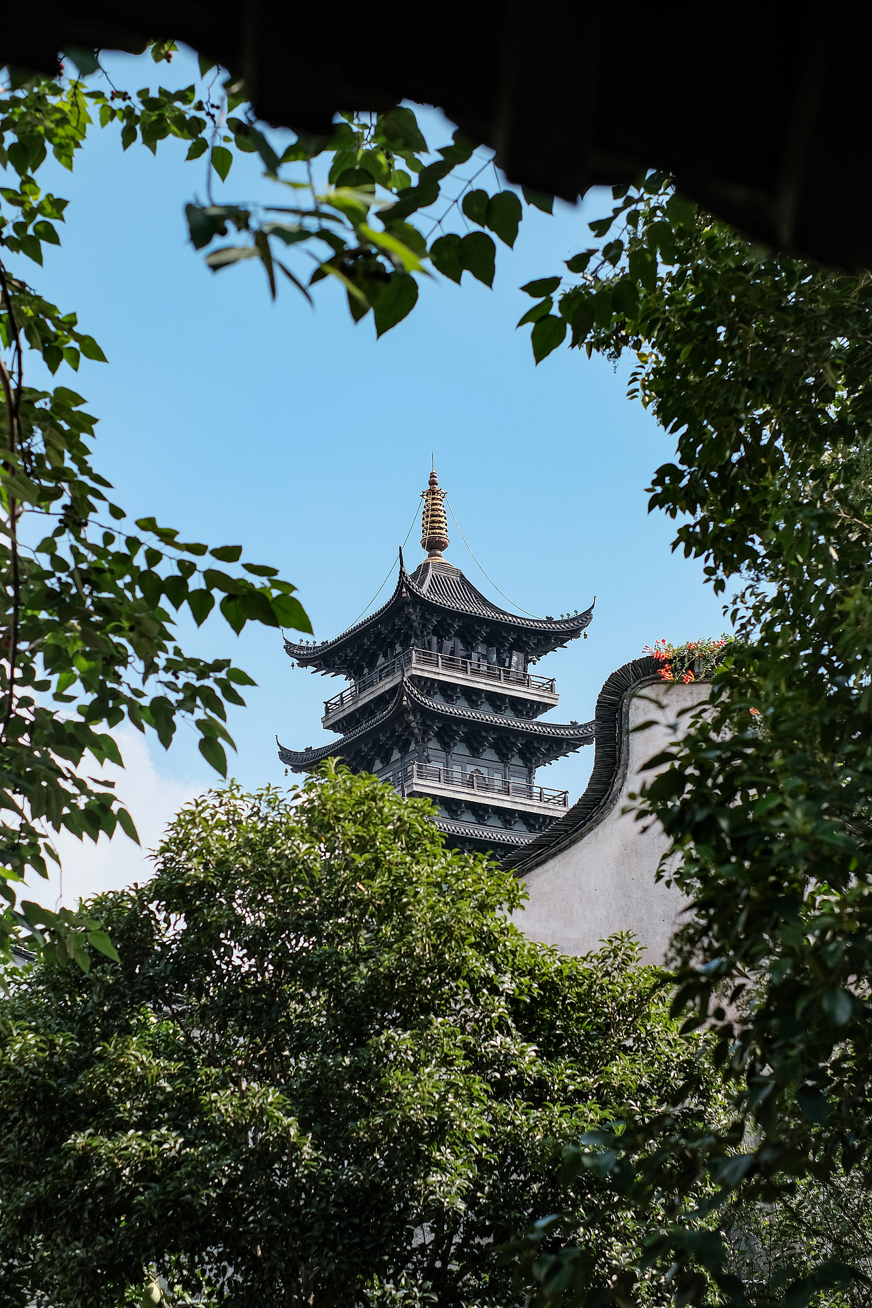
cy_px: 654
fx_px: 1926
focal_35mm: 53
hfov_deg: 25.5
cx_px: 436
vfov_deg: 37.5
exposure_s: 1/2000
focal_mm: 35
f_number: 2.8
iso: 320
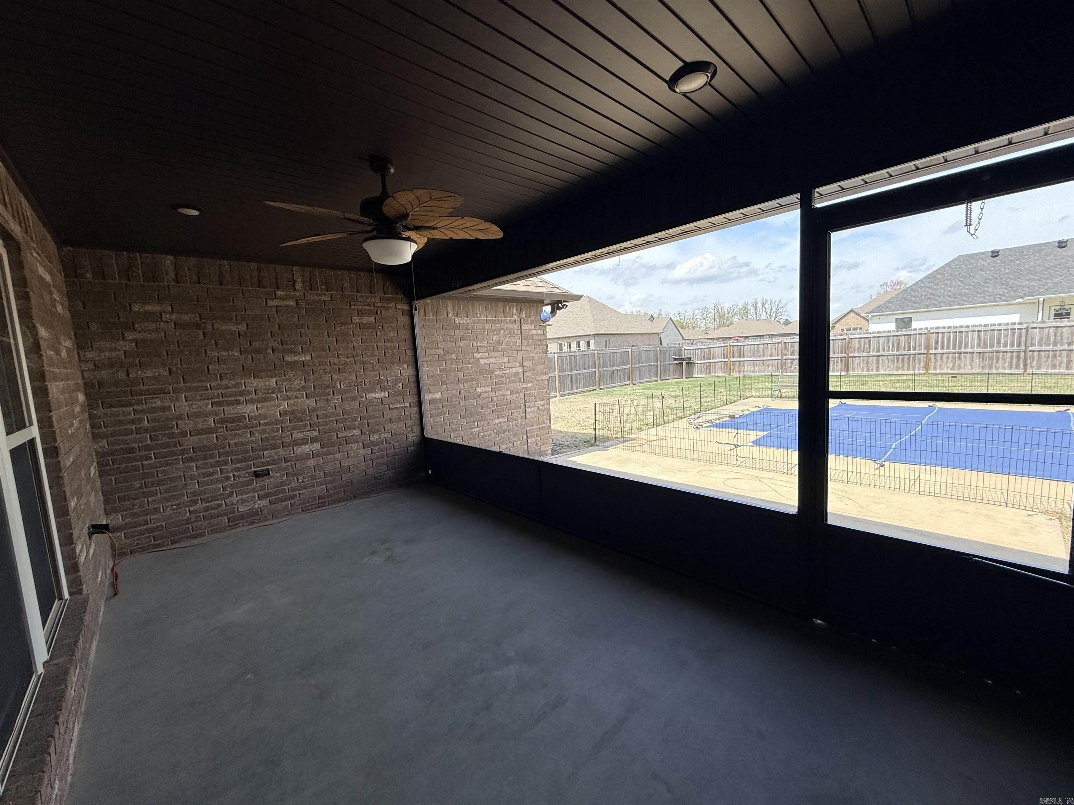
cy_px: 402
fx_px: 434
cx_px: 537
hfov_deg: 102.1
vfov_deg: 85.7
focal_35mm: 14
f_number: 2.2
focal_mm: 2.22
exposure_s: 1/430
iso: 50
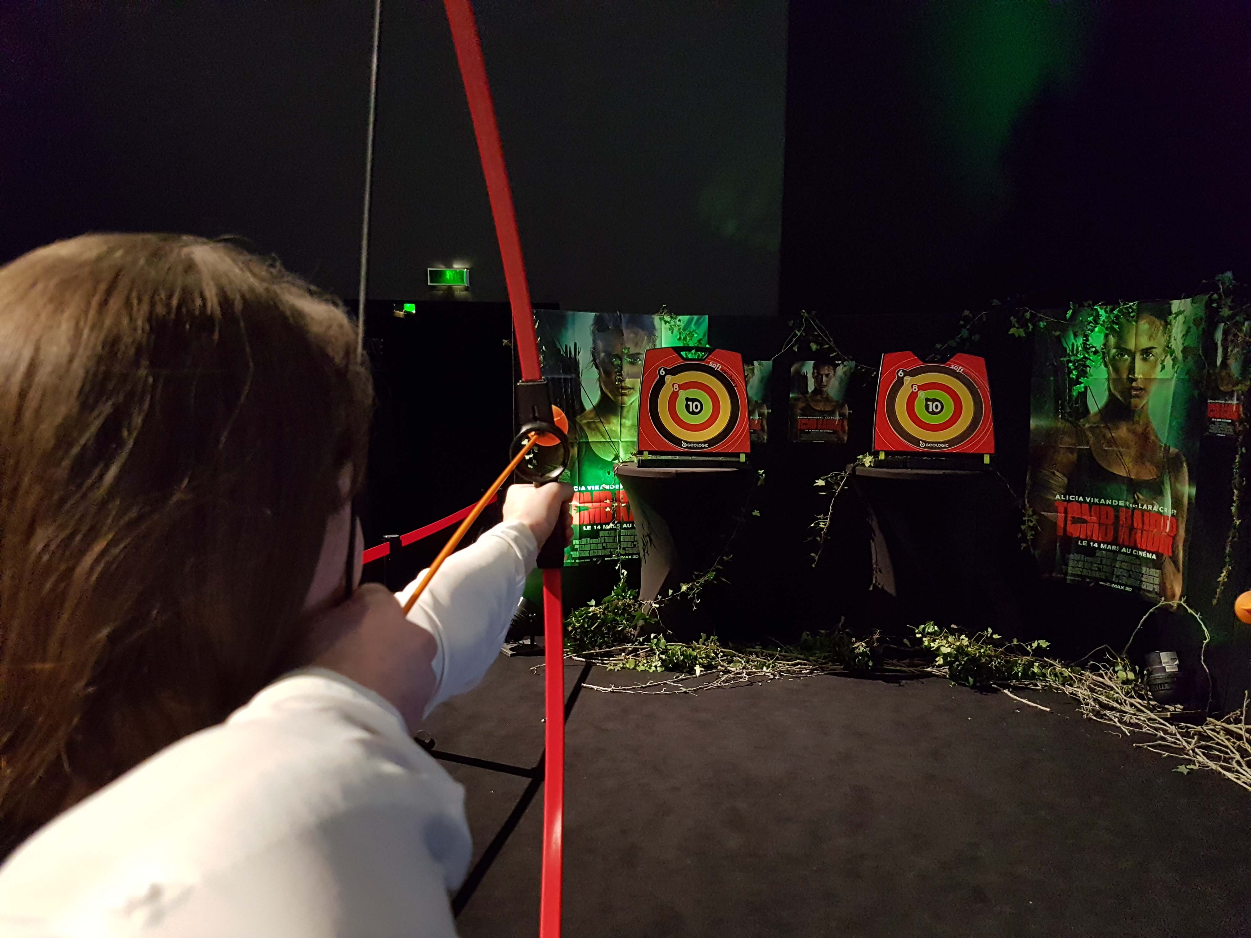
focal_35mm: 26
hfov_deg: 67.3
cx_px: 626
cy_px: 469
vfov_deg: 53.1
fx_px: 940
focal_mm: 4.2
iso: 400
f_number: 1.7
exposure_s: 1/50
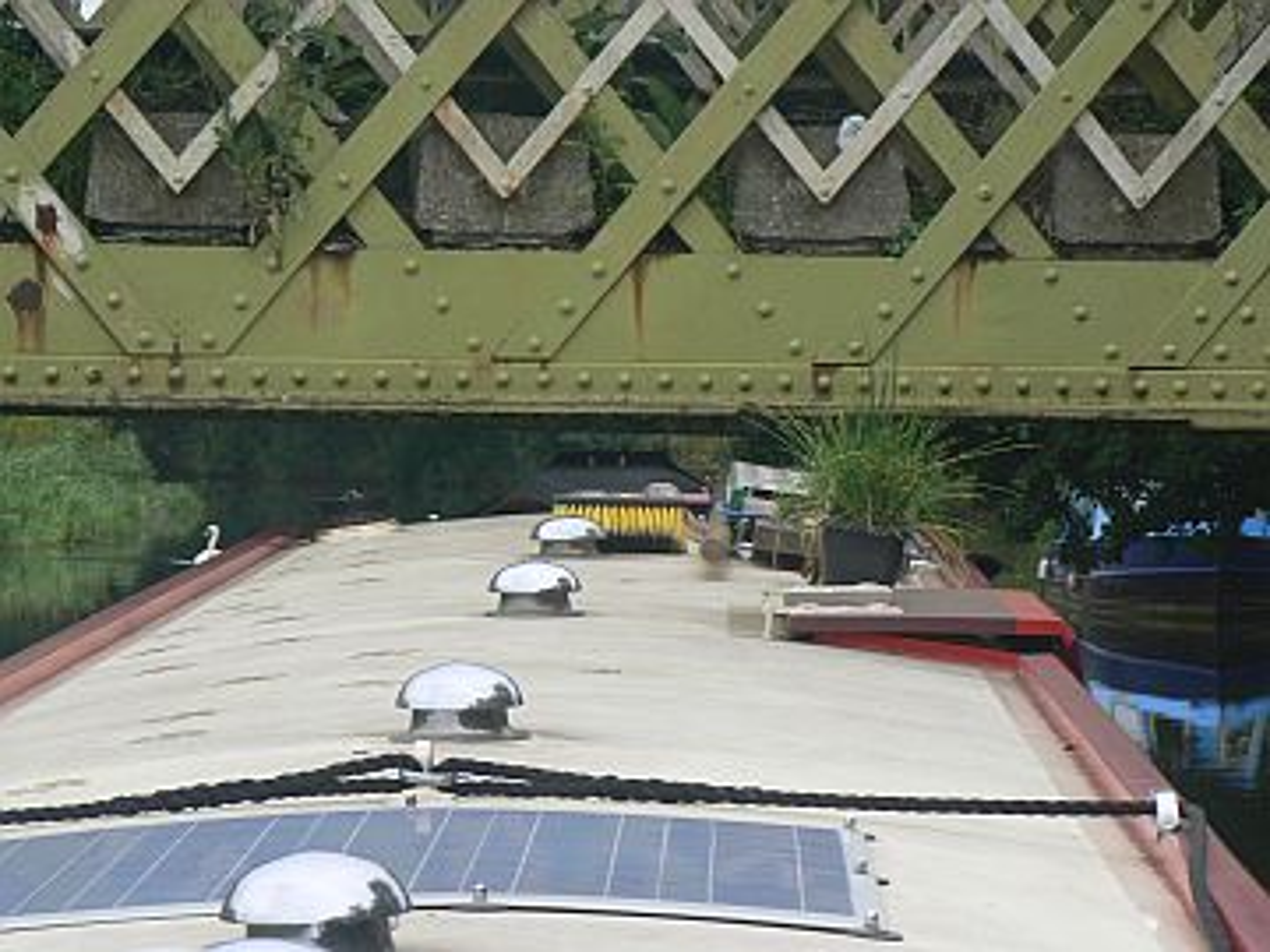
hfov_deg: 12.3
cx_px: 635
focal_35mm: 161
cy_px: 476
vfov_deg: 9.2
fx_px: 5907
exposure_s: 1/100
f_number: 5.6
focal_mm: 26.8
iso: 80
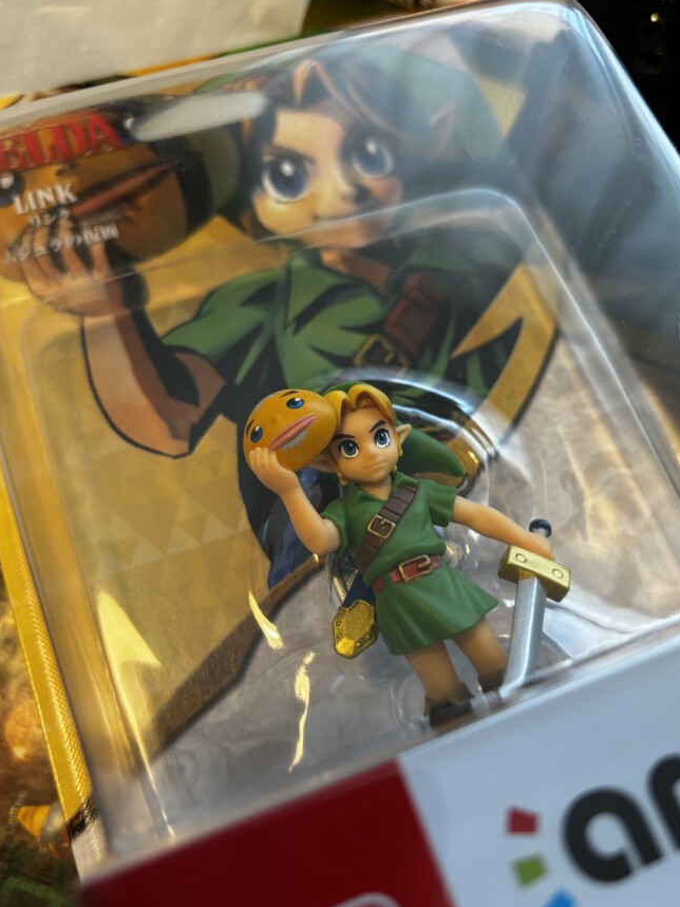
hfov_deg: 45.4
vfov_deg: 58.3
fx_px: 812
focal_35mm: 31
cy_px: 470
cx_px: 362
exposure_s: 1/100
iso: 125
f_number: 1.6
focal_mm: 5.96
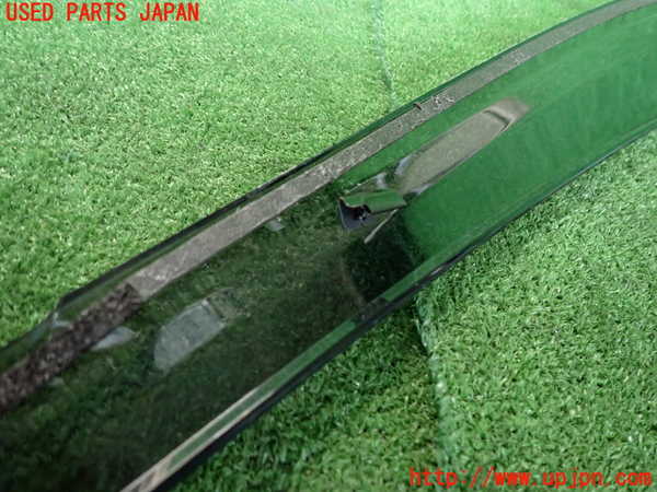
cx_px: 328
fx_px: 474
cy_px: 246
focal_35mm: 25
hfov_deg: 69.4
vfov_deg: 54.9
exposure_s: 1/30
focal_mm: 4.5
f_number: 2
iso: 500
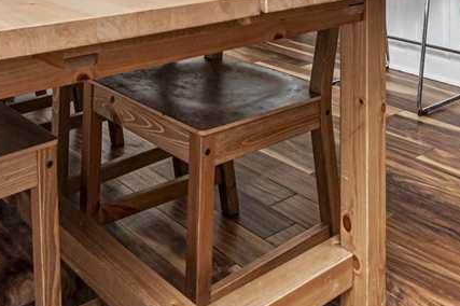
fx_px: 575
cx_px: 175
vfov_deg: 25.7
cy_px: -89
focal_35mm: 45
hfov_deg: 43.3
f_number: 10
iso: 500
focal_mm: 10
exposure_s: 1/60
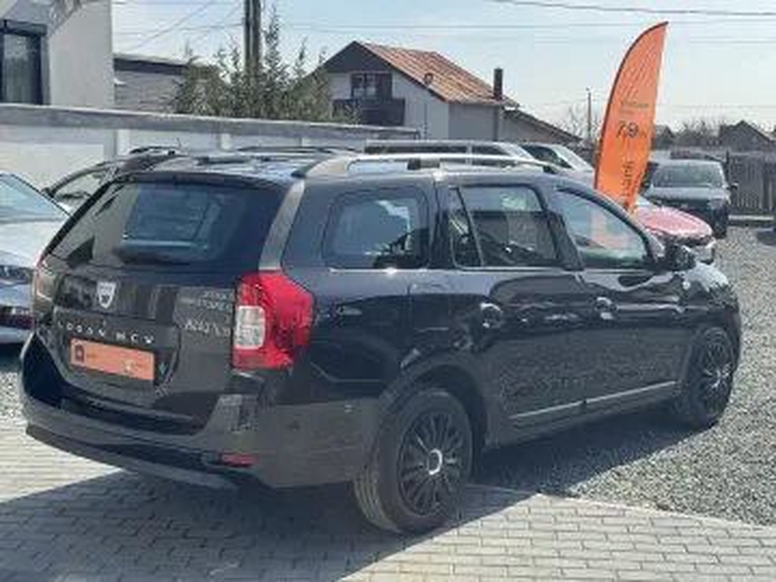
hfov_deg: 39.7
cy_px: 291
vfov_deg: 30.3
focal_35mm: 48
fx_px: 1076
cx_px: 388
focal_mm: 6.76
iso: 64
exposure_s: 1/1984
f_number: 1.78
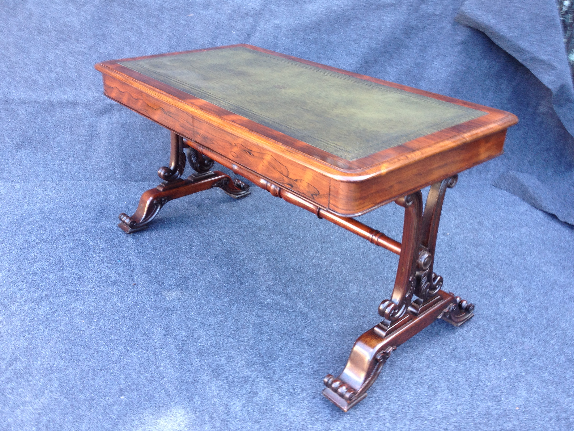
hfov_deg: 51.4
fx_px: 597
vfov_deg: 39.7
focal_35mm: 36
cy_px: 218
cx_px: 282
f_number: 2.4
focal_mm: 4.28
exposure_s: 1/30
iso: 64
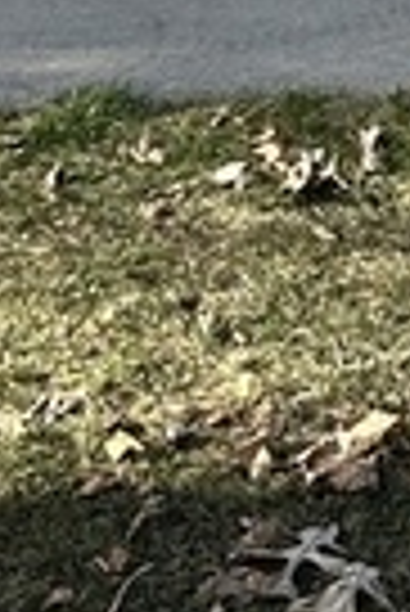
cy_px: -770
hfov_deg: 6.6
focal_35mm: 198
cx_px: 1005
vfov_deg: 9.4
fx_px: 3374
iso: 80
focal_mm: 6.86
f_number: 1.78
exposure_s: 1/1212
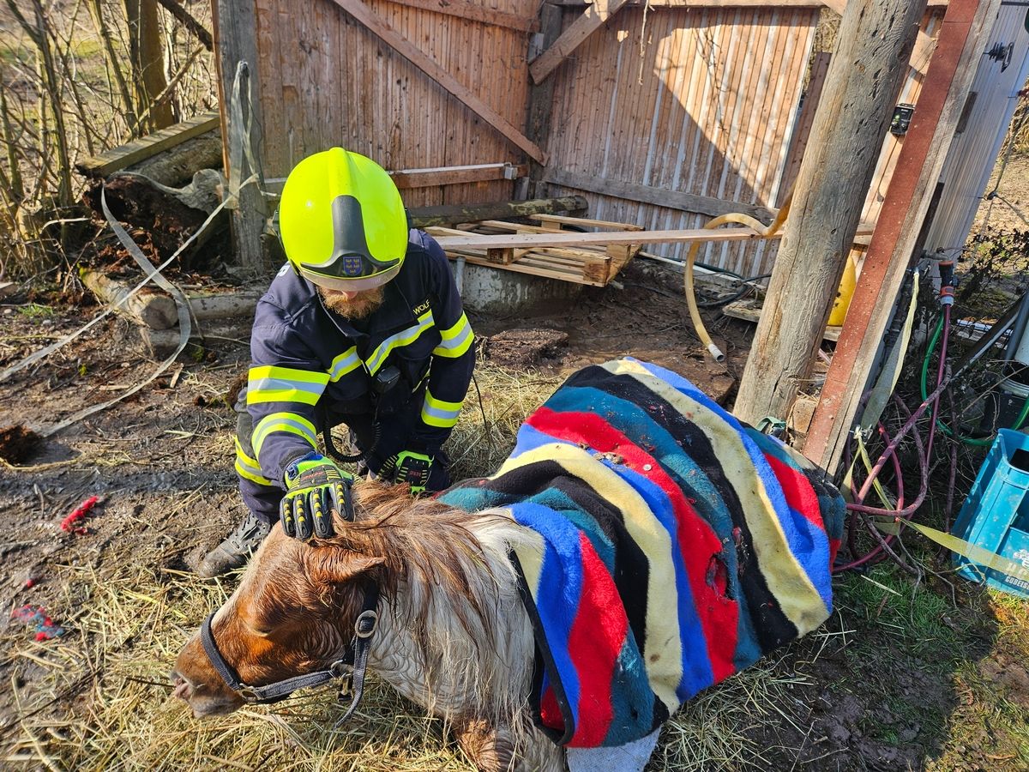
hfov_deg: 73.9
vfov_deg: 58.9
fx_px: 684
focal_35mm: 23
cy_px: 386
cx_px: 514
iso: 25
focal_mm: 5.4
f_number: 1.8
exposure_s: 1/431
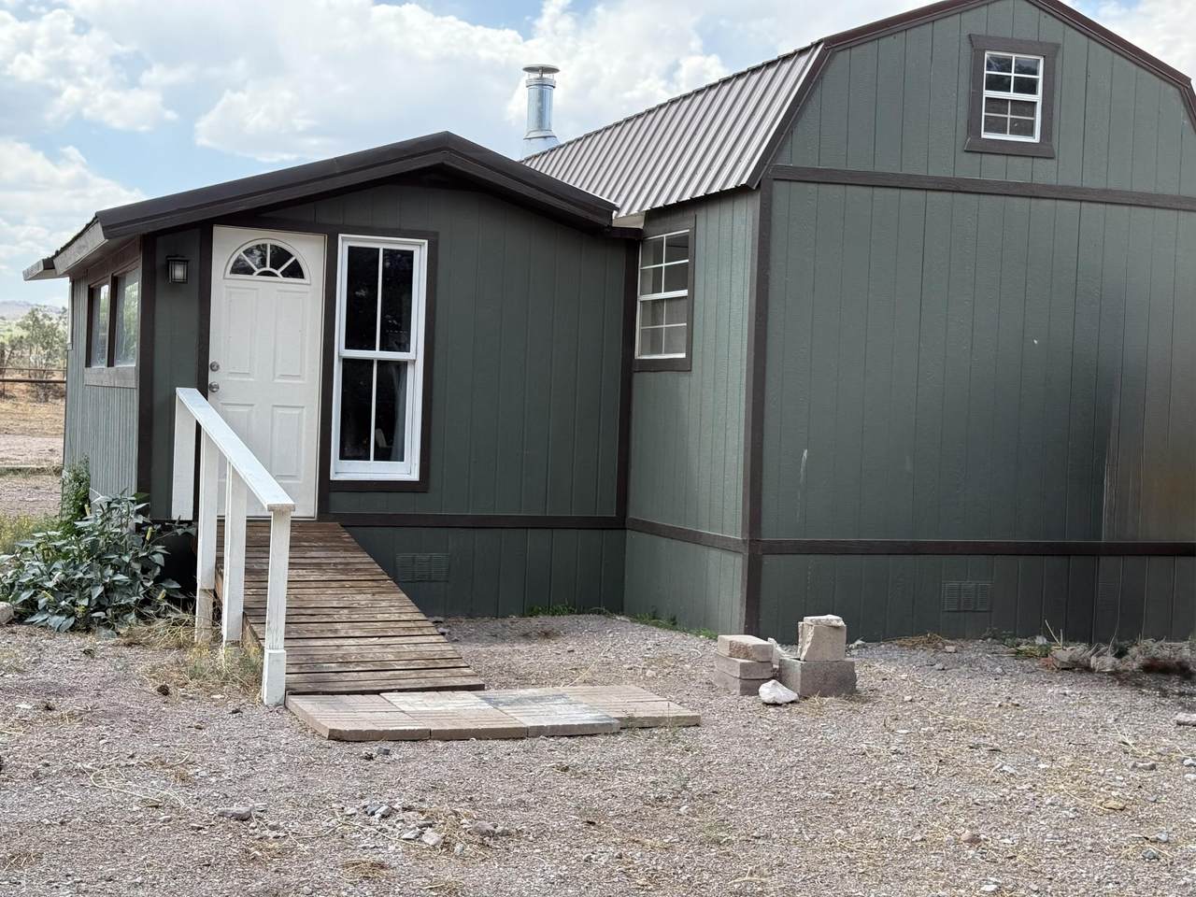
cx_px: 598
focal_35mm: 48
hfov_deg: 39.7
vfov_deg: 30.3
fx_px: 1658
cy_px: 448
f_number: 1.78
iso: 100
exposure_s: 1/1608
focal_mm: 6.76
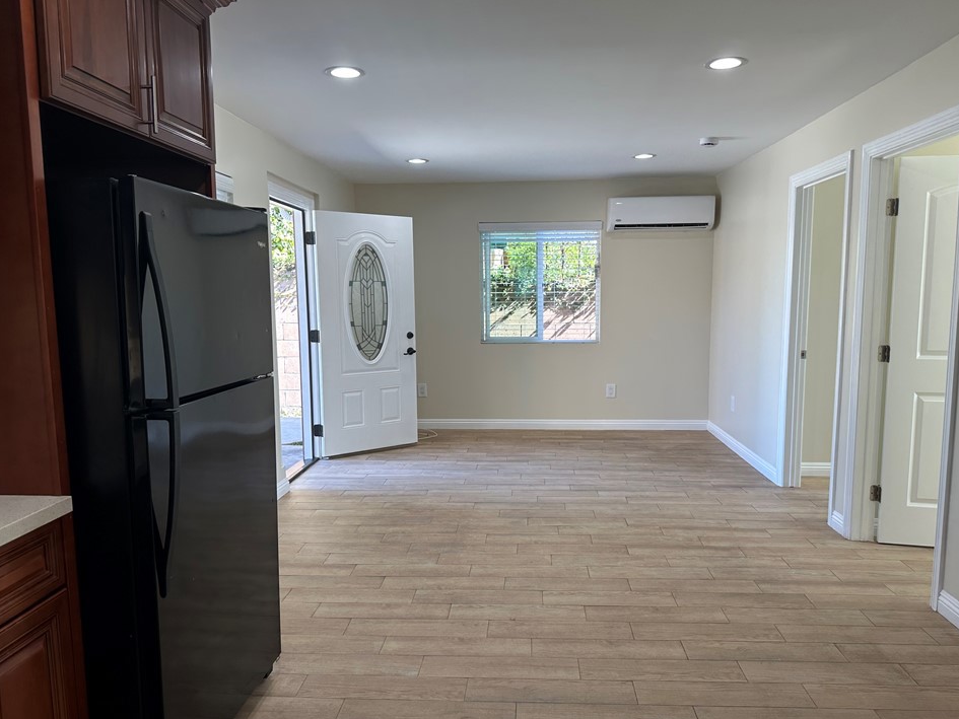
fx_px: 720
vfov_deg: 53.1
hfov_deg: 67.3
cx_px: 495
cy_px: 372
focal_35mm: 26
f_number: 1.78
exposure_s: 1/120
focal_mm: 6.86
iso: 80
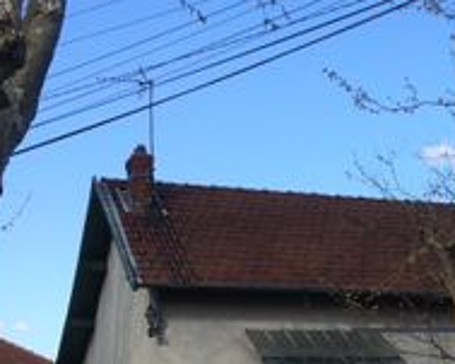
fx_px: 1211
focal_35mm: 90
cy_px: 330
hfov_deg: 20.3
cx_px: 506
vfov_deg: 16.8
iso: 32
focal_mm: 4.15
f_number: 2.2
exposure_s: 1/1109
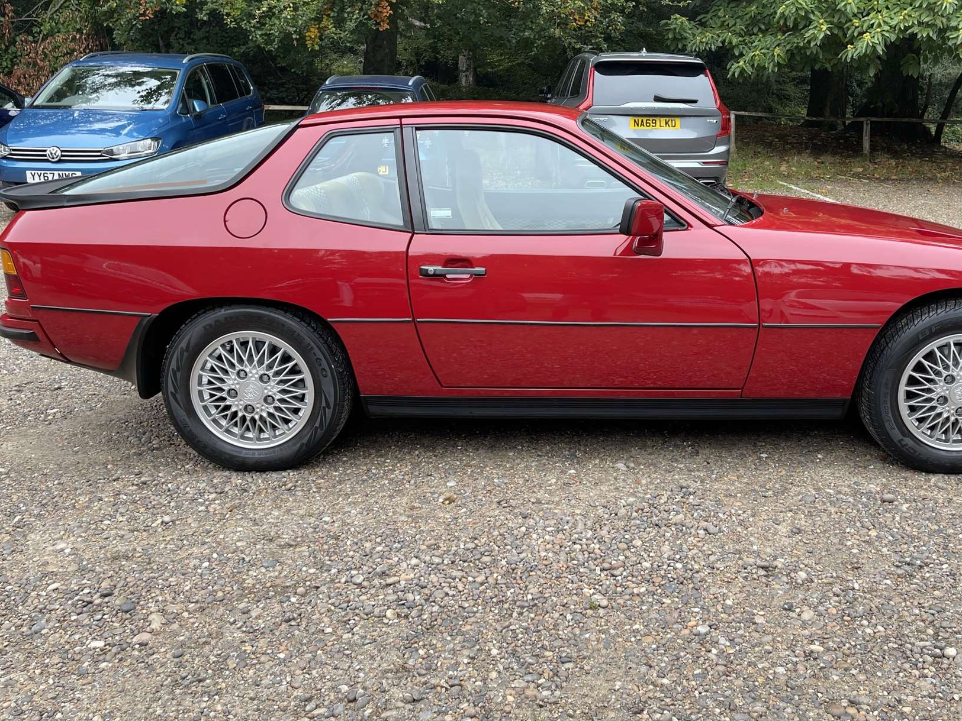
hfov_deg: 56.4
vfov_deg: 44.1
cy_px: 320
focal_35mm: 32
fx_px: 889
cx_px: 572
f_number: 1.6
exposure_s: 1/186
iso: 32
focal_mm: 5.1
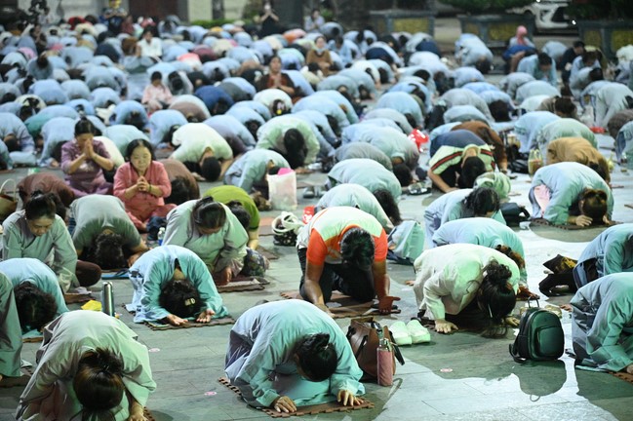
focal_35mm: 112
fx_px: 1968
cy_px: 210
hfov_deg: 18.3
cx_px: 316
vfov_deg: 12.2
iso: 16000
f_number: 4.5
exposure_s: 1/125
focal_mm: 112
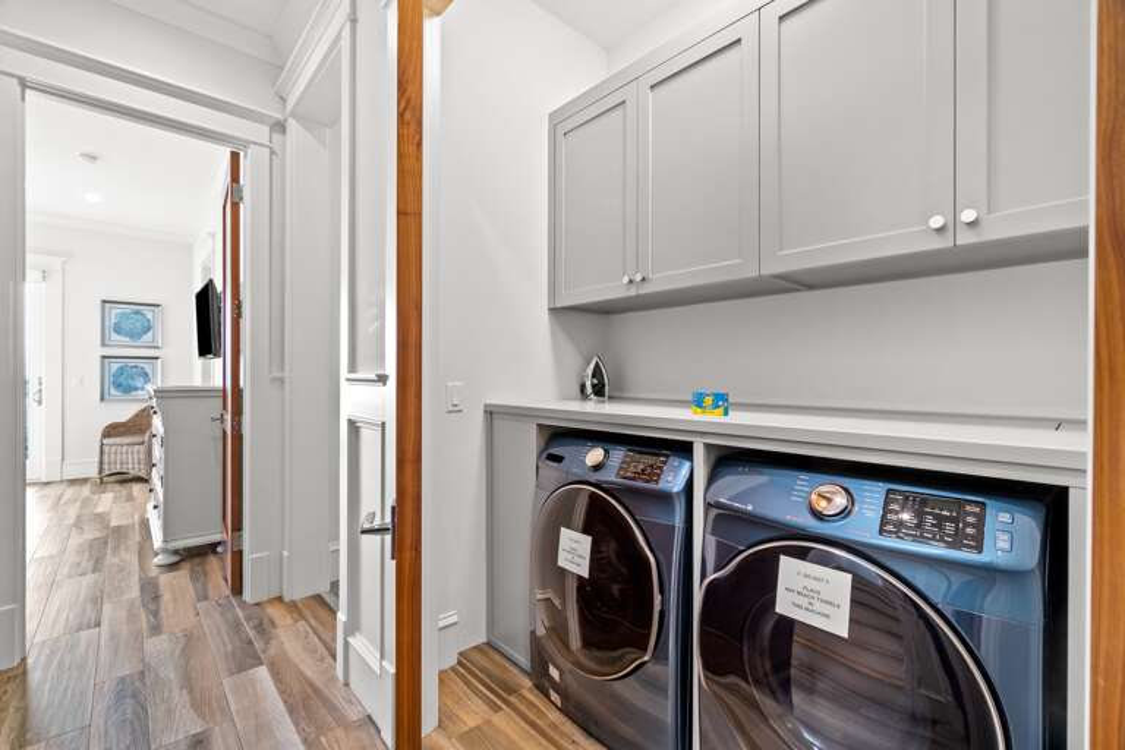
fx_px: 469
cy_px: 375
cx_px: 562
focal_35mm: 15
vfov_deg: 77.3
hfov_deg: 100.4
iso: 800
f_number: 8
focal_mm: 10
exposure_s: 1
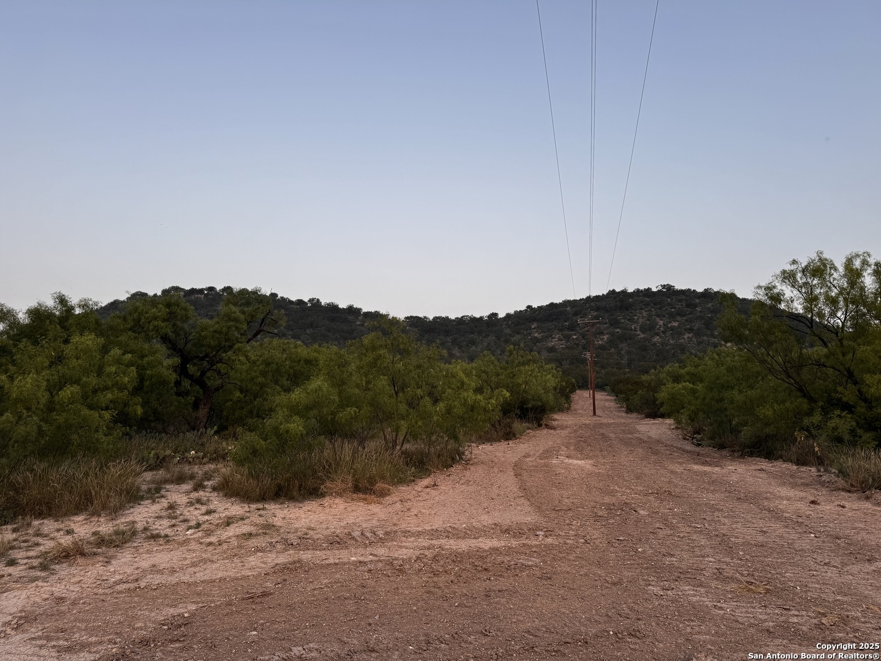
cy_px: 330
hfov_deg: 71.6
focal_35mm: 24
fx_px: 611
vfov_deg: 56.8
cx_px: 440
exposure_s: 1/349
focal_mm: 6.76
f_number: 1.78
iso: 80
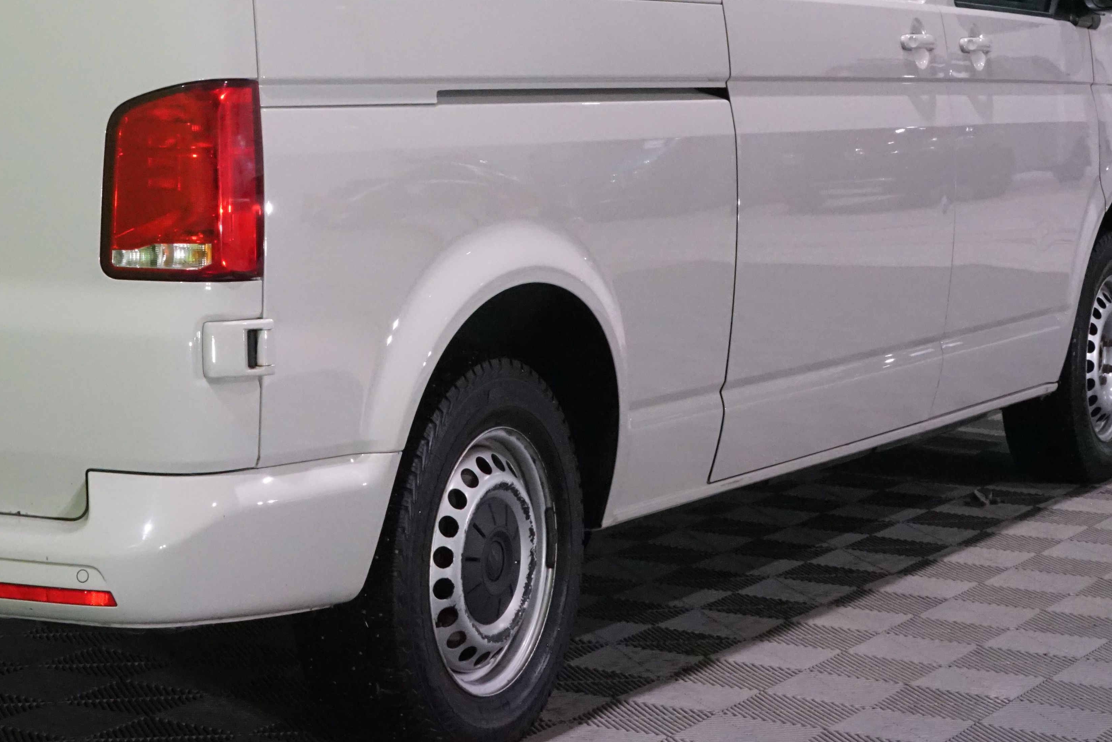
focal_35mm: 89
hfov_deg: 22.6
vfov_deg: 15.2
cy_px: 95
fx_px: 2749
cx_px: 264
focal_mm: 49
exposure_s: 1/25
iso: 6400
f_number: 22
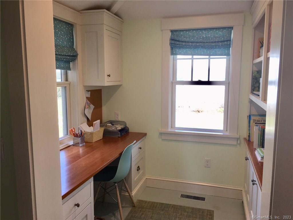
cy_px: 110
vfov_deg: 48.2
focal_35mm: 29
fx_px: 245
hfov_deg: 61.7
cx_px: 146
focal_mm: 4.15
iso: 25
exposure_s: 1/60
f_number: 2.2
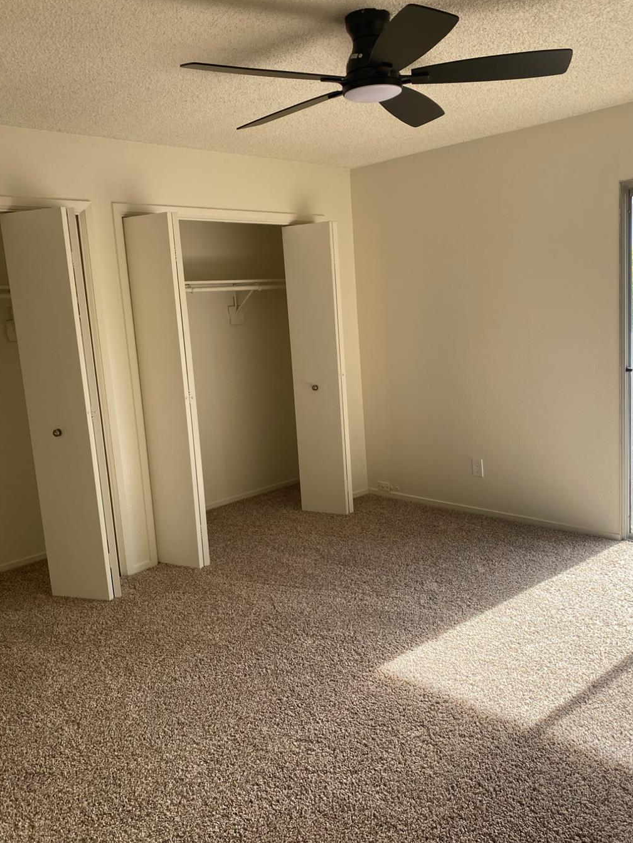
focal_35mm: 29
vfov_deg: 61.7
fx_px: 707
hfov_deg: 48.2
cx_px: 349
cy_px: 413
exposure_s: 1/122
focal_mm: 4.25
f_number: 1.8
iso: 40
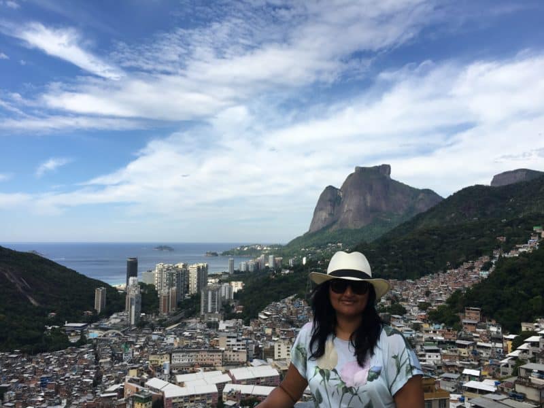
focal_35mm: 29
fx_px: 456
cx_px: 272
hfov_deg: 61.7
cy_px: 204
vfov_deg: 48.2
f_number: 2.2
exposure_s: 1/1570
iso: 25
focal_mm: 4.15
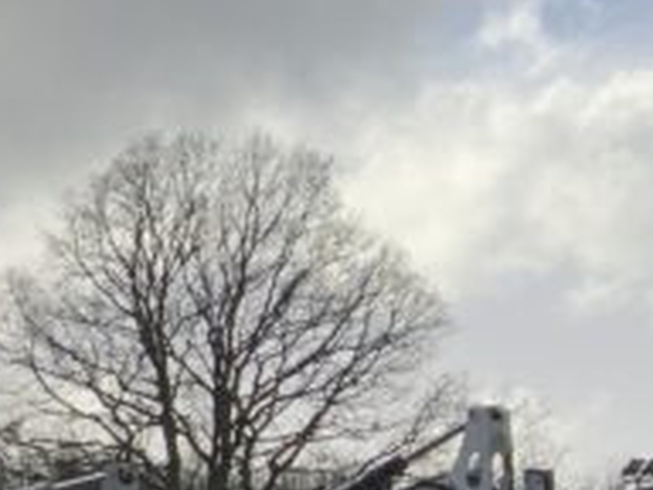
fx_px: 2924
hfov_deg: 10.7
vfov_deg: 9.1
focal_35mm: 155
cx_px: -973
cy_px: 943
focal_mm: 3
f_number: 1.8
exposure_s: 1/2959
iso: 20
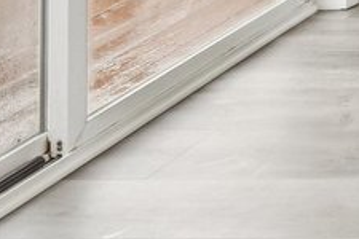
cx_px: 1020
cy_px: -446
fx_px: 1077
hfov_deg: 11.9
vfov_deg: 10.0
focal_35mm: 108
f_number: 8
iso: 400
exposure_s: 1/30
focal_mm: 10
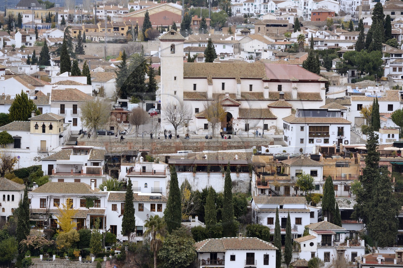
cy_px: 134
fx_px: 2069
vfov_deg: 7.4
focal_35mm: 185
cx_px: 202
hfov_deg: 11.1
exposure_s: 1/200
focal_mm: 185
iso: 400
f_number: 6.3
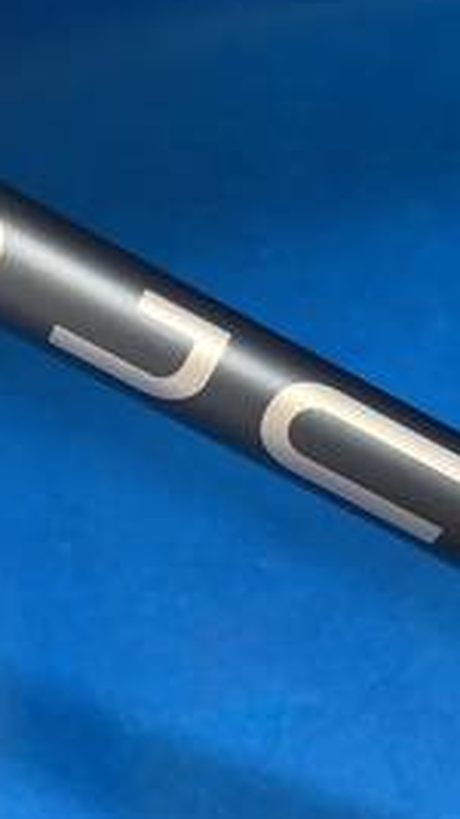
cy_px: 396
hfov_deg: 17.7
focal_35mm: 68
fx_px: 1476
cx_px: 218
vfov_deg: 31.0
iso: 200
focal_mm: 4.25
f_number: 1.8
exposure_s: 1/60
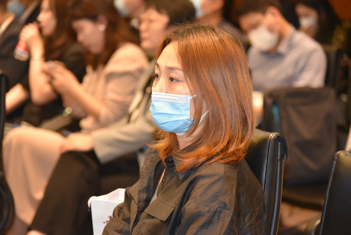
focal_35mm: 120
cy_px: 118
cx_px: 176
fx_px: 1170
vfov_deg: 11.4
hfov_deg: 17.1
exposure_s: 1/60
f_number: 4
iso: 2800
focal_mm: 120
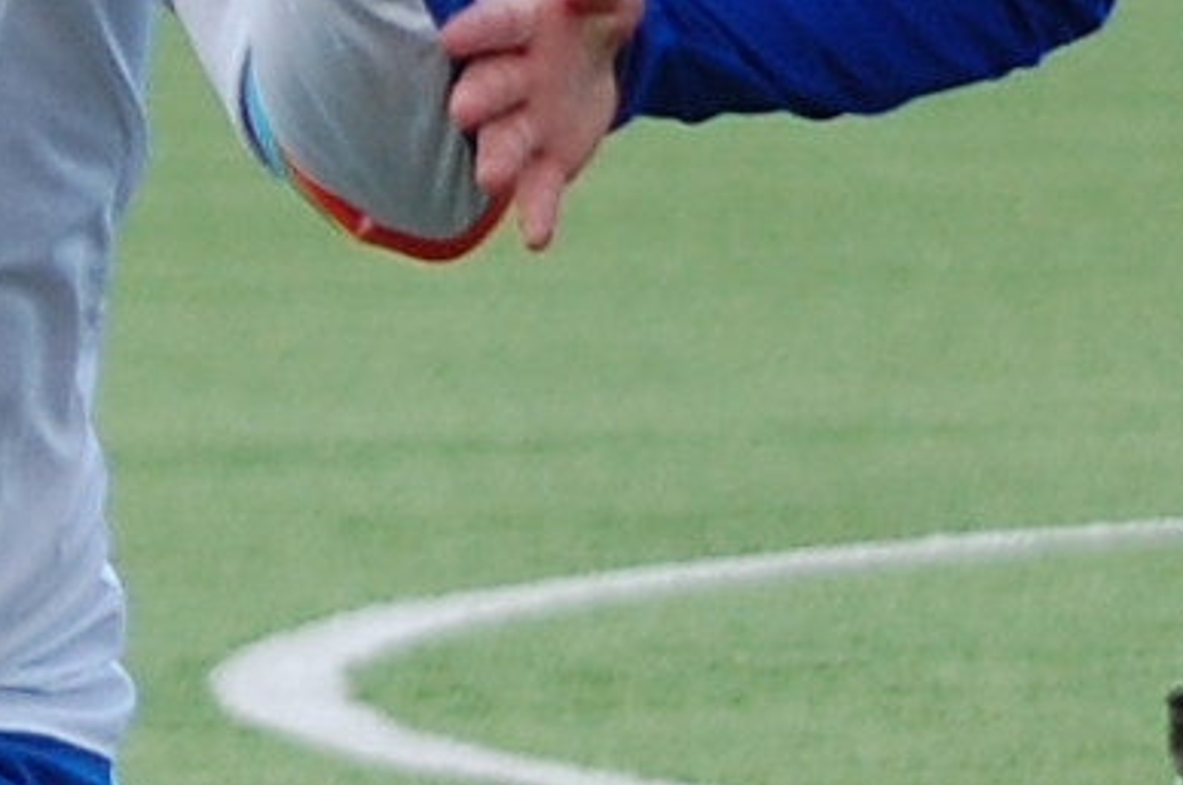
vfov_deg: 1.2
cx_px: -116
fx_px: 37513
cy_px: 1048
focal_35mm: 1143
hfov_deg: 1.8
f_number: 4.5
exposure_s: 1/1000
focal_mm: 98
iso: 400
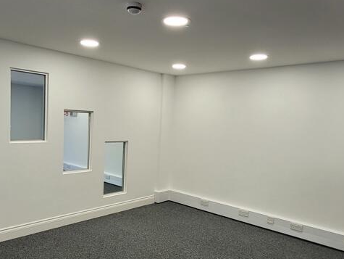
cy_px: 142
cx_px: 133
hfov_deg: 62.7
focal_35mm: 28
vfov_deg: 49.7
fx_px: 278
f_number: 2.2
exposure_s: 1/50
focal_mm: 1.74
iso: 64
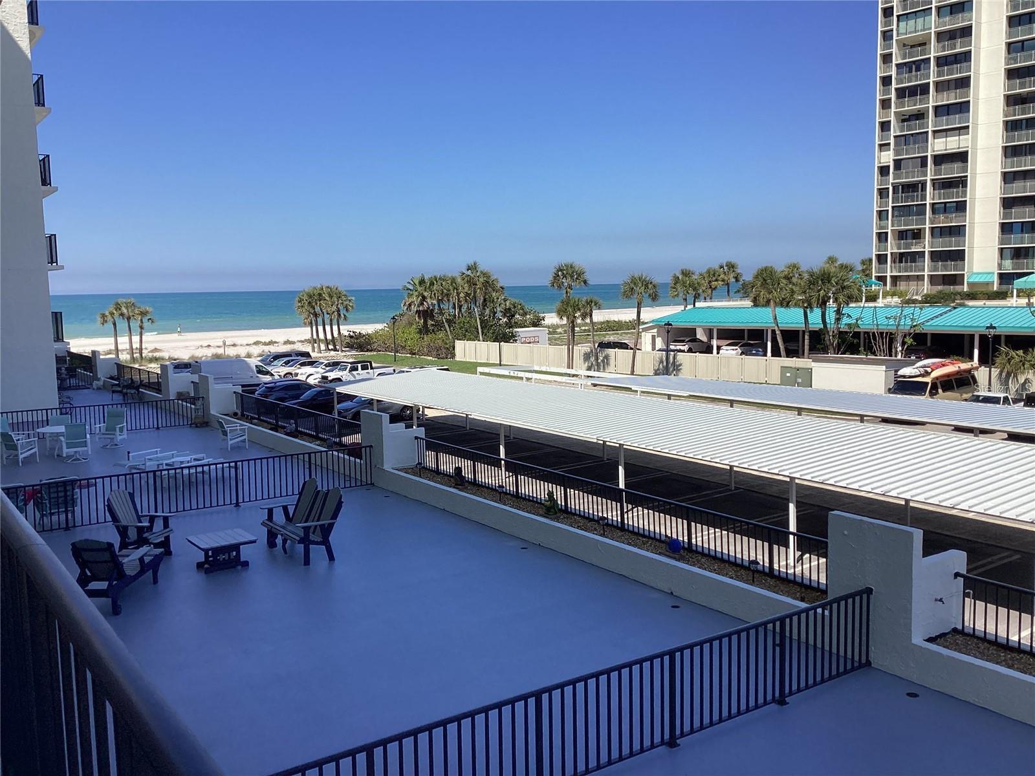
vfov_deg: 45.4
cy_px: 388
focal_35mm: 31
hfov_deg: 58.4
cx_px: 518
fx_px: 927
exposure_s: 1/1852
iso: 25
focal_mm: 3.3
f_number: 2.4
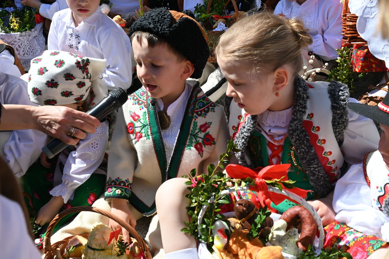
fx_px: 389
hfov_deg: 53.1
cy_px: 130
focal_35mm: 36
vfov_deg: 36.9
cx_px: 194
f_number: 6.3
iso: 100
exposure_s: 1/320
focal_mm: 24
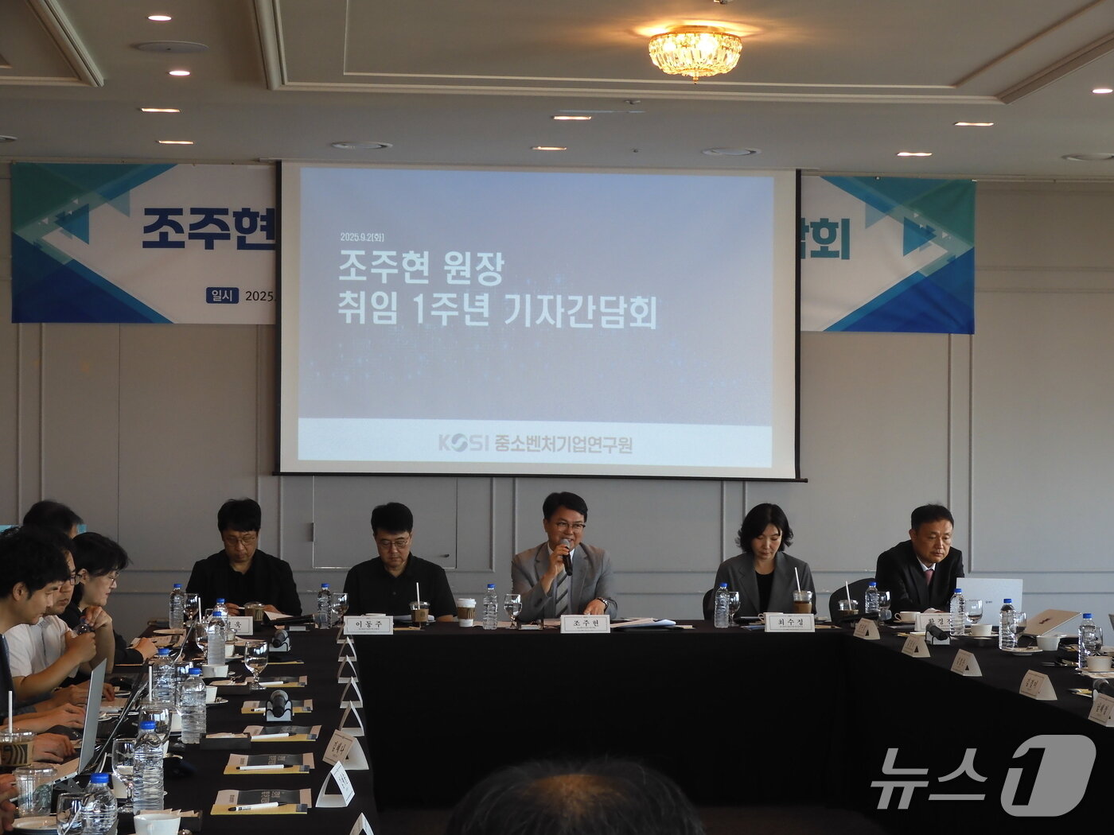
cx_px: 557
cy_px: 418
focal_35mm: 77
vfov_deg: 19.1
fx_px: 2478
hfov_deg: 25.3
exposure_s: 1/30
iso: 160
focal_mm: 13.7
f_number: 4.5
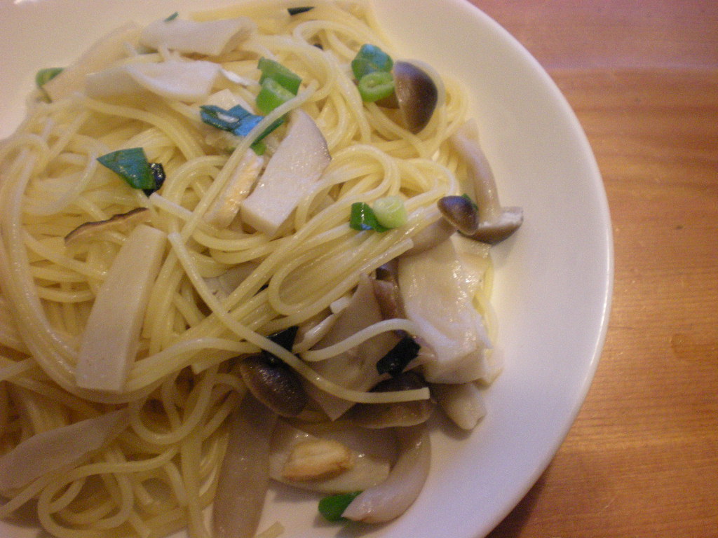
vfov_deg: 37.7
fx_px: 788
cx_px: 359
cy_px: 269
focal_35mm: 38
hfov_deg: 49.0
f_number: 3.1
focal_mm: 6.3
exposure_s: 1/14.3
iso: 400
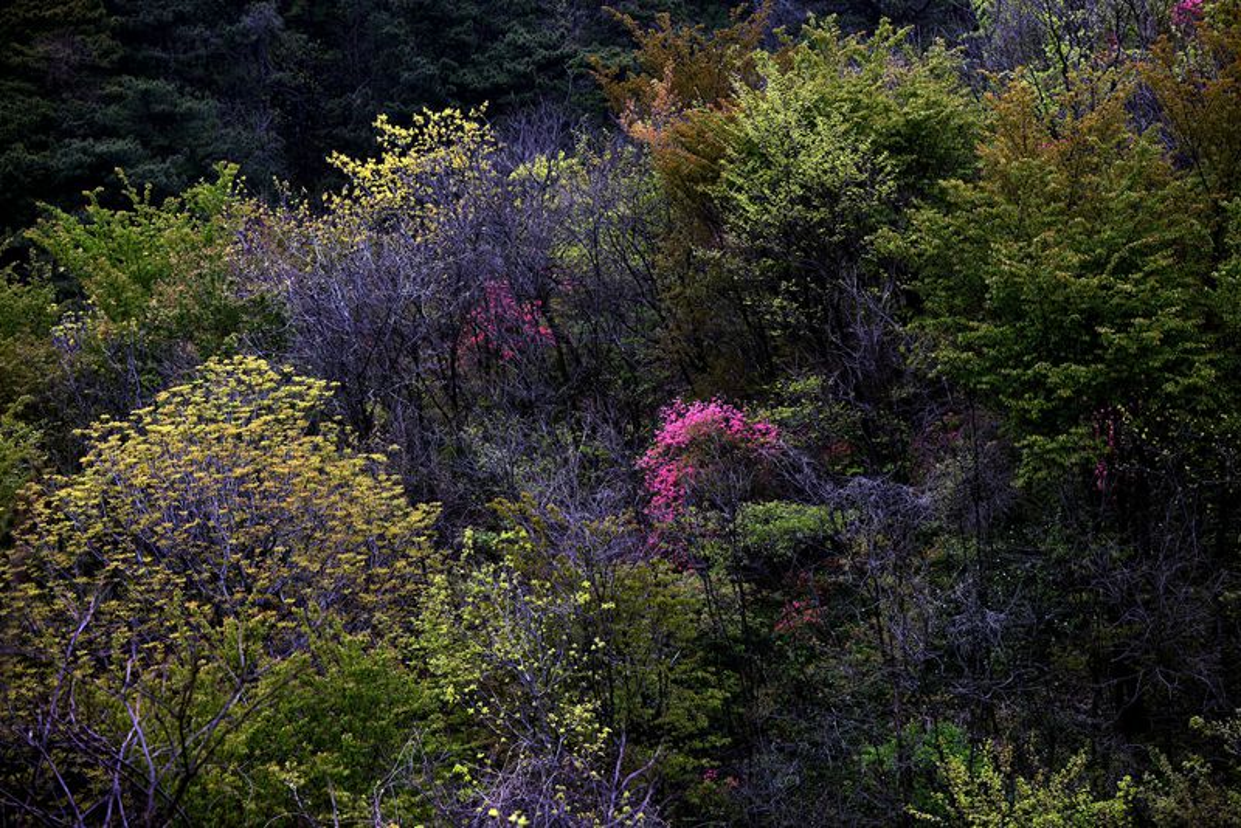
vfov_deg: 9.2
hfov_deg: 13.7
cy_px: 414
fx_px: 5172
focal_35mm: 150
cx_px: 620
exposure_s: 1/60
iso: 80
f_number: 5.6
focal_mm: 150
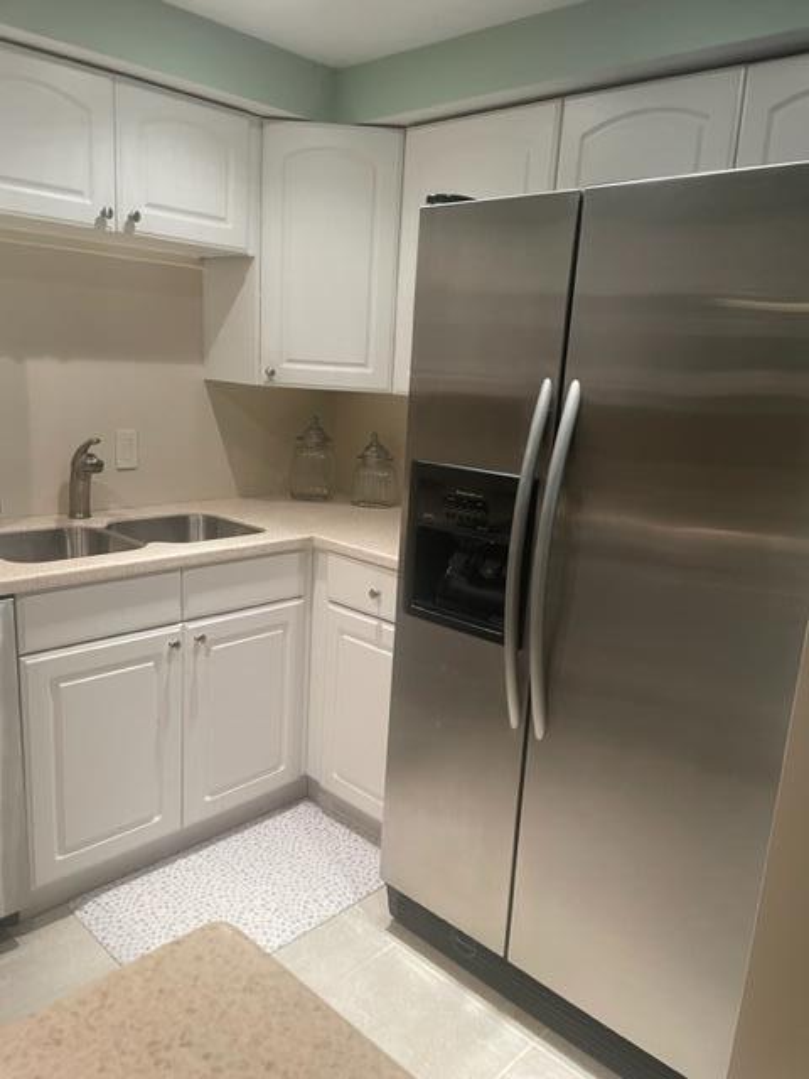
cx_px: 404
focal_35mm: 26
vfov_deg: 67.3
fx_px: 810
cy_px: 540
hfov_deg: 53.1
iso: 160
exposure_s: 1/60
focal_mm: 4.2
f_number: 1.6
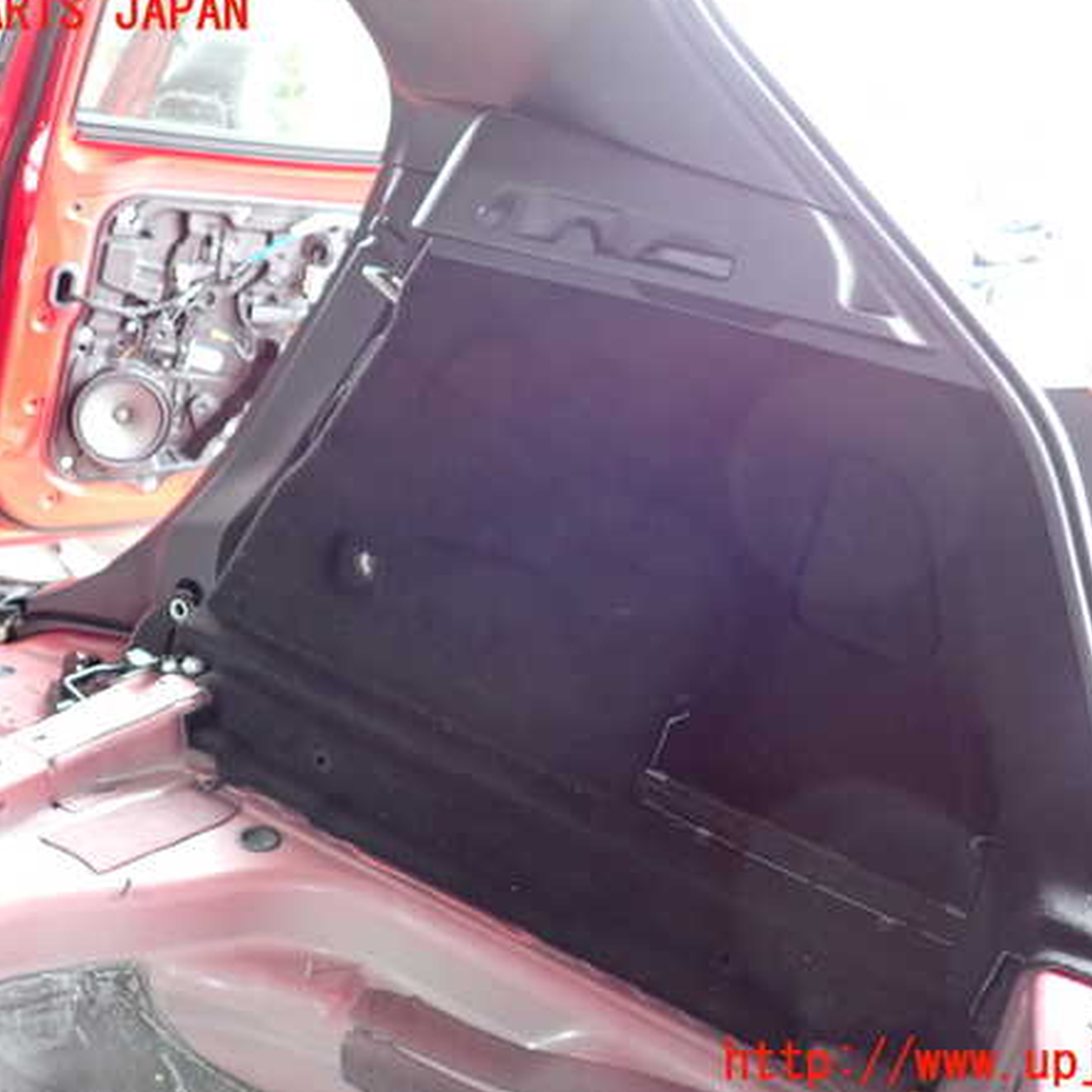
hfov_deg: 54.0
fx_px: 1071
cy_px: 539
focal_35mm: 30
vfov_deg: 54.0
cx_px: 541
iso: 250
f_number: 2
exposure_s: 1/30
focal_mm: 4.5
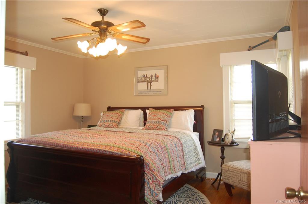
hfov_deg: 67.4
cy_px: 102
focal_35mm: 27
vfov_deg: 47.8
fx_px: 231
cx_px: 154
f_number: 3.5
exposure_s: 1/60
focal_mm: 18
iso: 400
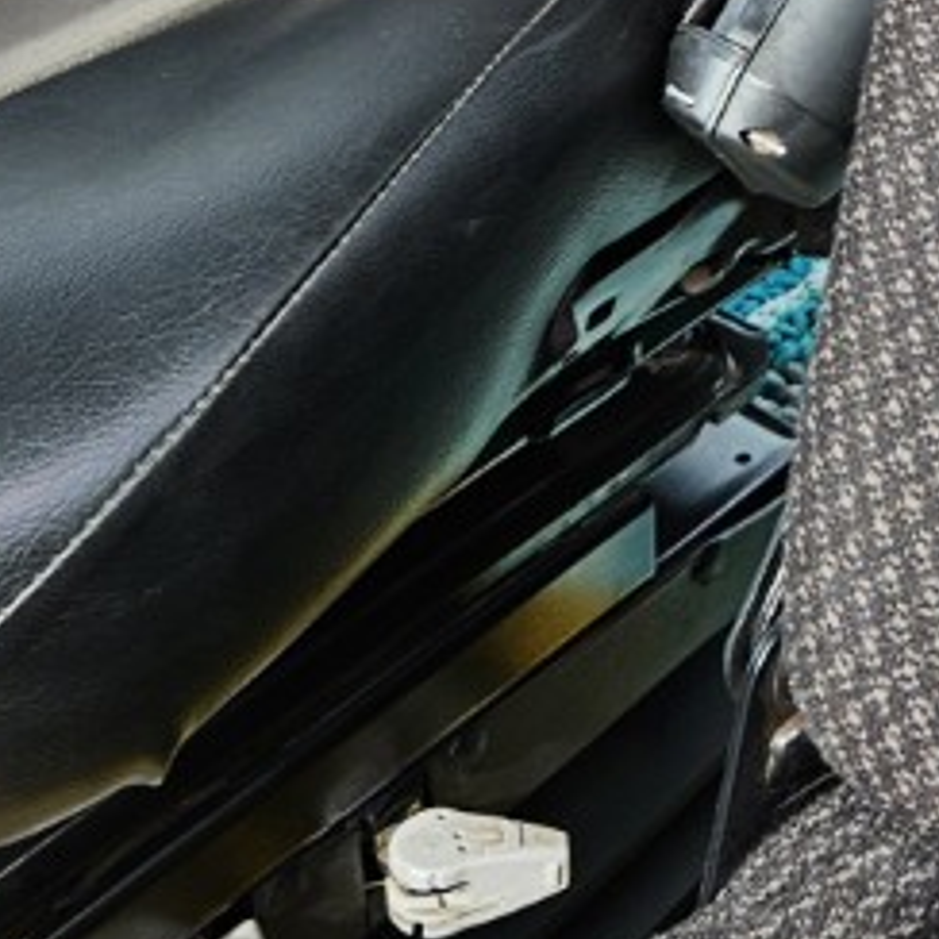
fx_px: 3683
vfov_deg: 13.6
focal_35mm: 120
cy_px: -504
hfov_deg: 14.0
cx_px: 1178
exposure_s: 1/237
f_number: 1.8
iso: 25
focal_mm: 5.4
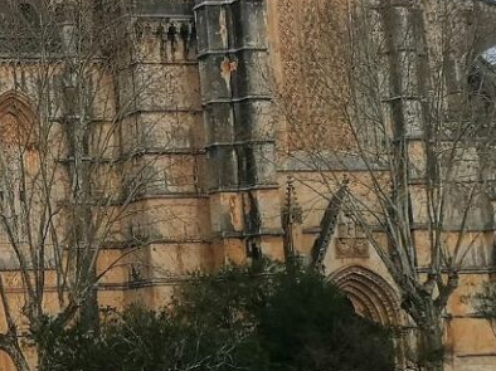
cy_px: 4
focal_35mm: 121
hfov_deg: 15.7
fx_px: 1733
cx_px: -103
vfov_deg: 12.1
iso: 50
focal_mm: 4.75
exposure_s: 1/1326
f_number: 1.8
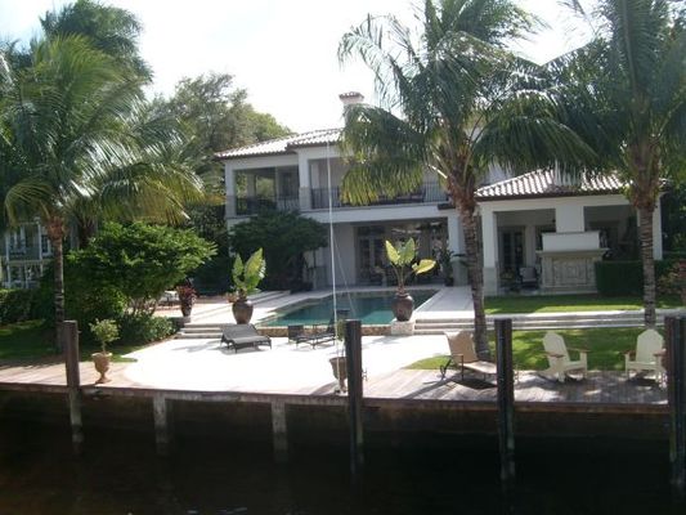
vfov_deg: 40.7
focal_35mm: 35
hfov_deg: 52.6
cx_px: 343
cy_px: 258
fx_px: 694
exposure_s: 1/180
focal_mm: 5.8
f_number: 7.1
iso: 80
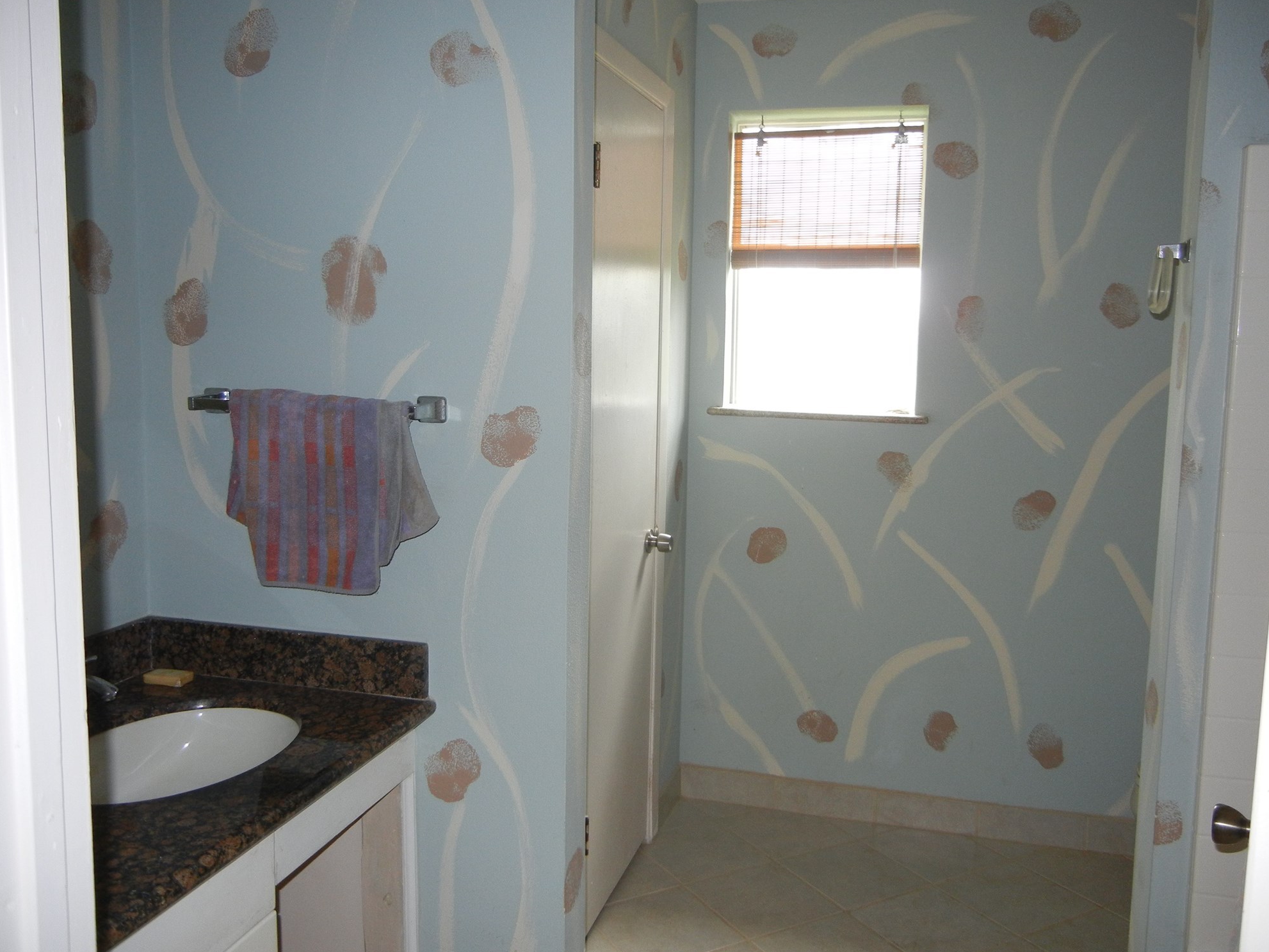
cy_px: 468
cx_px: 653
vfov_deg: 45.4
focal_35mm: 31
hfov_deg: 58.3
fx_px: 1136
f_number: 3.5
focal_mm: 5.4
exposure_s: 1/30
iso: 200
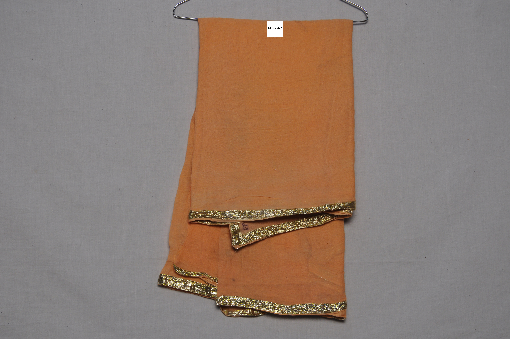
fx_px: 1061
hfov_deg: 27.0
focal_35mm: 75
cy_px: 170
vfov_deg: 18.1
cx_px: 255
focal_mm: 50
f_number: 11
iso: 400
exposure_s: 1/15
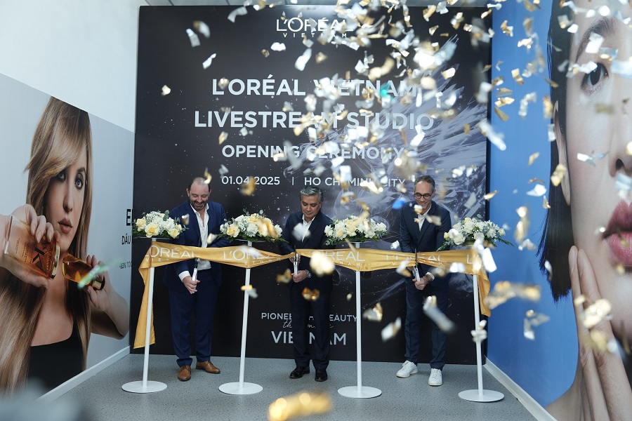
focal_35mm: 35
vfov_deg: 37.9
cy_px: 210
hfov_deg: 54.4
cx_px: 316
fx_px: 614
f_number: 3.5
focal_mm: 35
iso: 1000
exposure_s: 1/160
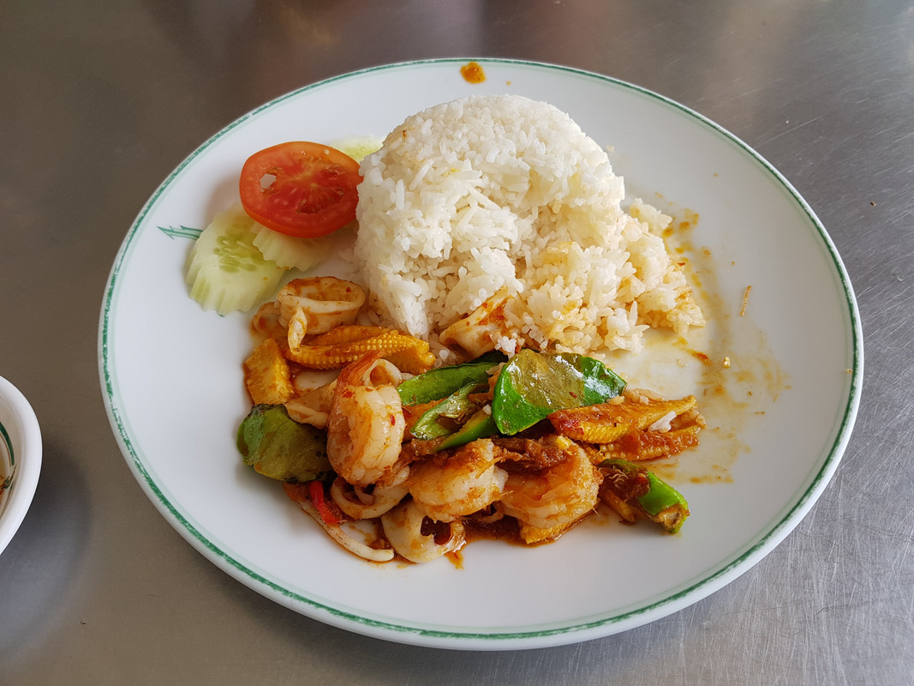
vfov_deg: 53.1
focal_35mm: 26
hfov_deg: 67.3
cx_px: 457
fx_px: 686
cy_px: 343
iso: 50
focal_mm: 4.2
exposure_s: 1/100
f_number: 1.7
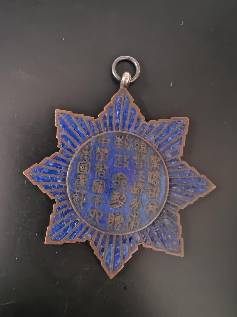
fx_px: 119
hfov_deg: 89.9
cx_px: 118
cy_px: 158
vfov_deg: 106.2
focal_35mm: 13
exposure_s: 1/8.42
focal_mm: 2.39
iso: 12800
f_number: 2.2
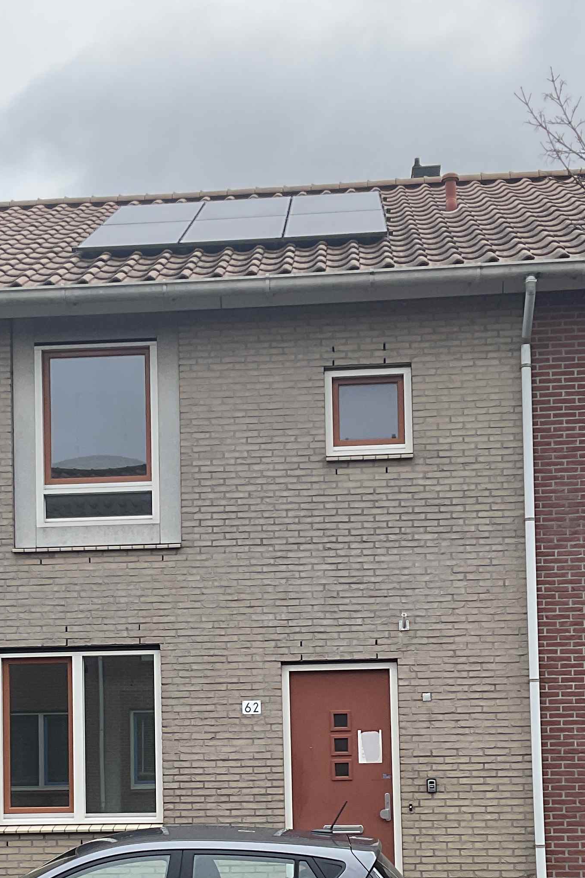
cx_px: 221
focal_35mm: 60
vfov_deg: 32.7
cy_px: 675
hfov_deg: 22.6
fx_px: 1463
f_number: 1.8
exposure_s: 1/450
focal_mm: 3
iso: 16
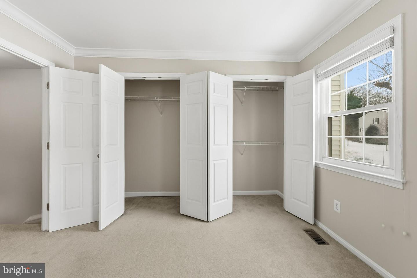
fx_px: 162
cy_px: 139
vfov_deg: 81.2
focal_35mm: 14
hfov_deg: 104.3
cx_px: 208
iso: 400
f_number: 11
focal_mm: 14
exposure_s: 1/320
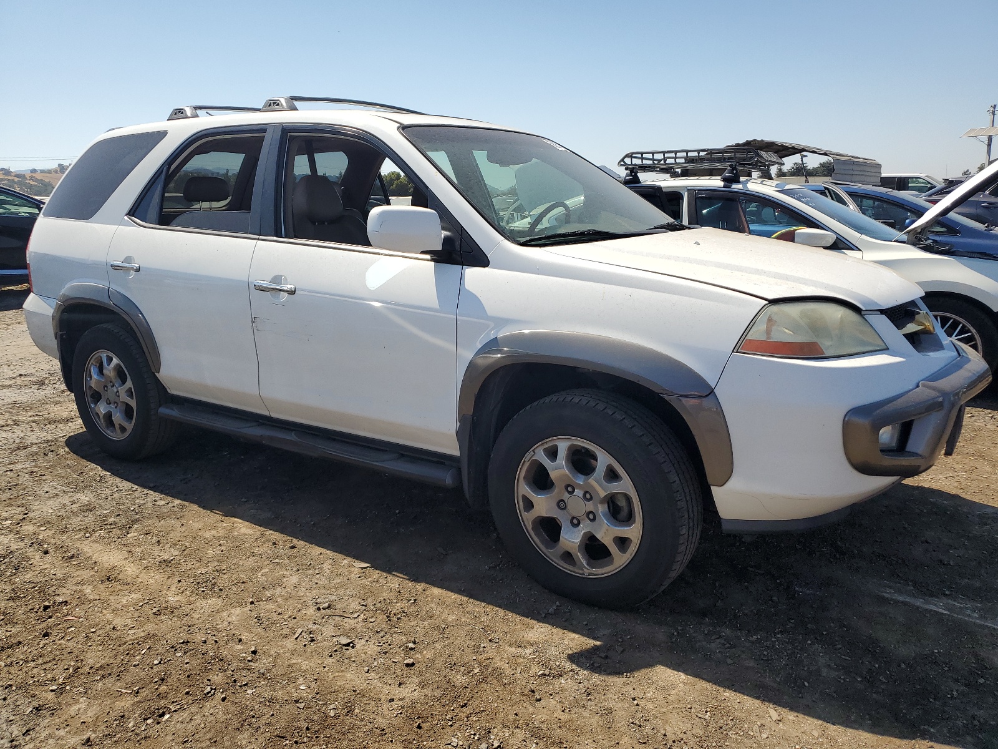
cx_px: 499
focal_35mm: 26
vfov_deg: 53.1
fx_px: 750
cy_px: 374
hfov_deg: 67.3
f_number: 1.5
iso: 50
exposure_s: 1/3333
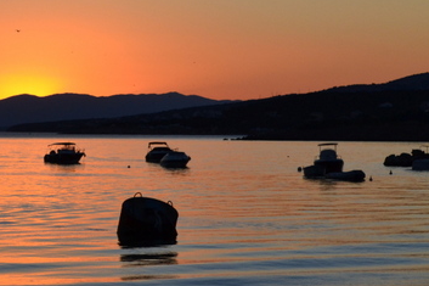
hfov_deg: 10.8
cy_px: 127
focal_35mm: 187
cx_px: -53
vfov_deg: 7.3
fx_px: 2229
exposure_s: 1/320
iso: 400
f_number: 10
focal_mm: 55
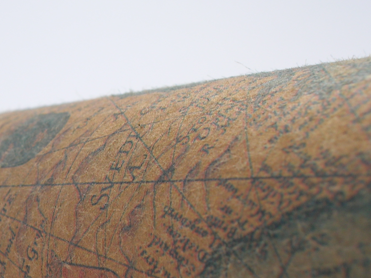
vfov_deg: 17.3
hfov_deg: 22.9
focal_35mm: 85
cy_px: 194
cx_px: 115
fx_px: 910
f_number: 5.6
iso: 50
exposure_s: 1/54
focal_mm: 8.4
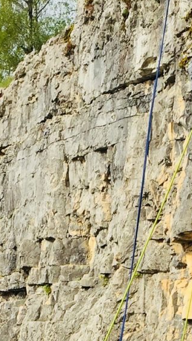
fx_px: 1033
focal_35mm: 114
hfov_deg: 10.6
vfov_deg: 18.0
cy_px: 391
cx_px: 143
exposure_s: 1/1647
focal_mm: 4.15
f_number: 2.2
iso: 32
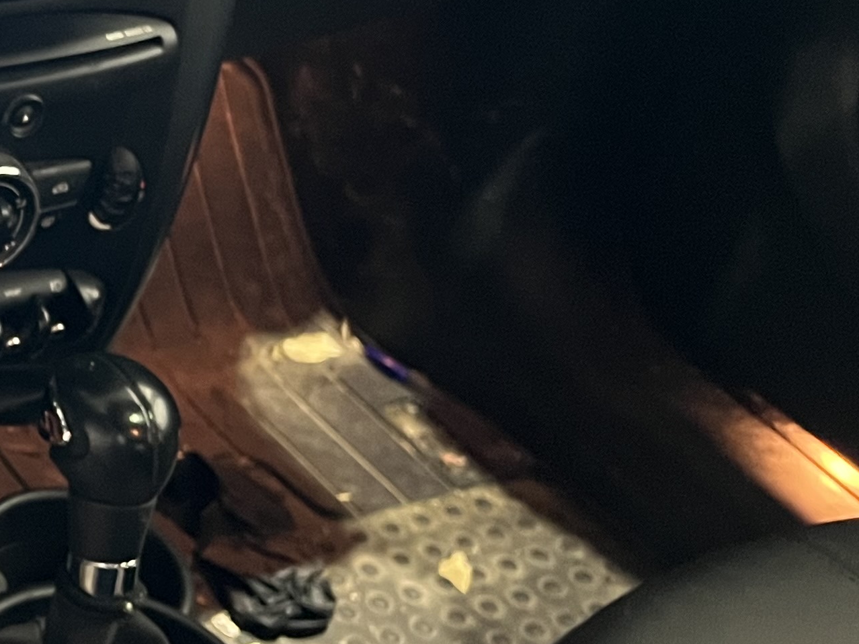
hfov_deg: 20.8
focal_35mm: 82
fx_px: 2035
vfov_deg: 17.7
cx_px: -378
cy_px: 73
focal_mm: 5.7
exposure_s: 1/40
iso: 500
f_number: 1.5
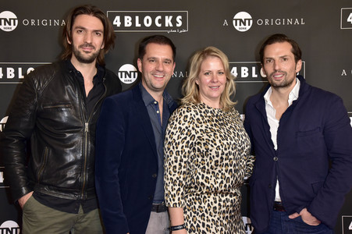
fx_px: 469
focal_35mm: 48
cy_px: 117
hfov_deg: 41.1
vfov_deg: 28.0
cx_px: 176
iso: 2000
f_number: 8
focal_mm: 48
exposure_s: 1/250
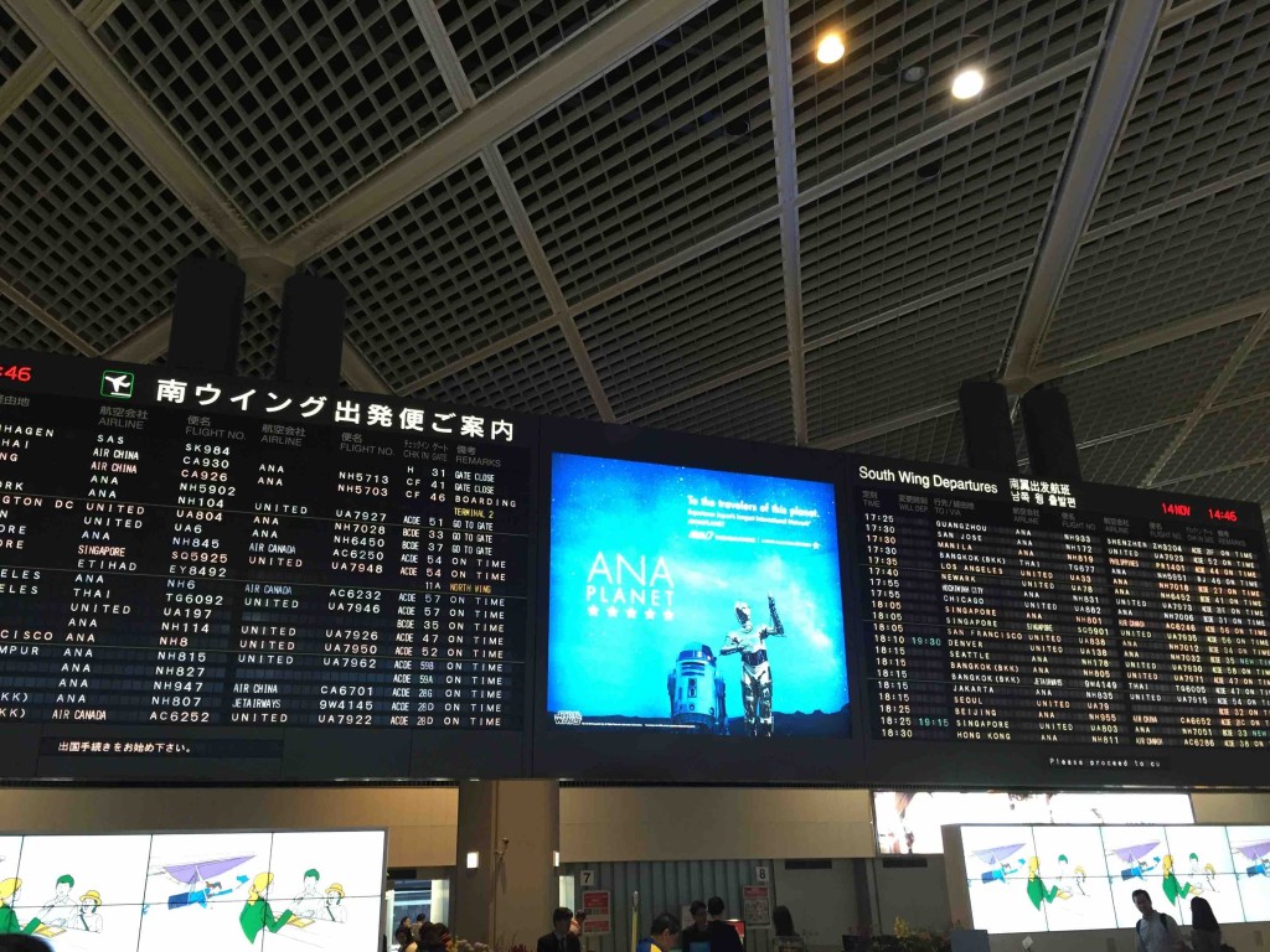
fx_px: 1064
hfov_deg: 61.7
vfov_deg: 48.2
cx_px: 635
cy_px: 476
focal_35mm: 29
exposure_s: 1/30
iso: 100
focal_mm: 4.15
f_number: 2.2
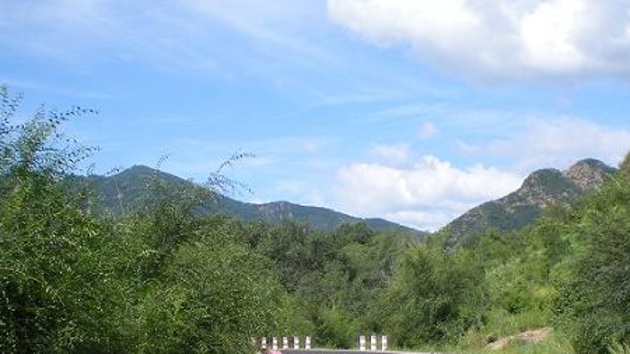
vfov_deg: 14.8
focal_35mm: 80
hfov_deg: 26.5
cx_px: 353
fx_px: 1336
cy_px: 355
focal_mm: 6.3
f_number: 4.6
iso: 64
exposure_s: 1/414
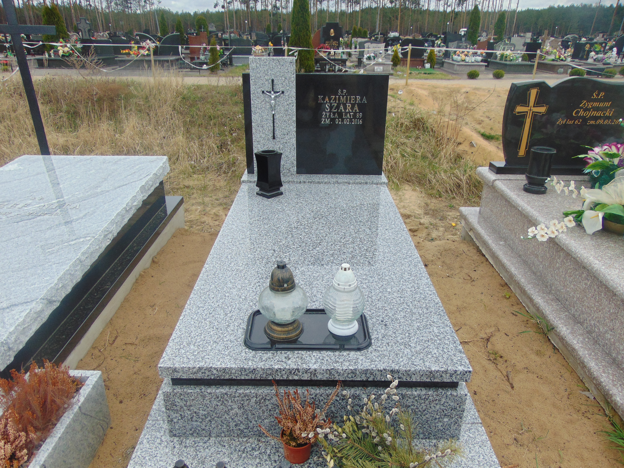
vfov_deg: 54.9
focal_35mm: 25
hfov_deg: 69.4
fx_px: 451
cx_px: 312
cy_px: 234
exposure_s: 1/500
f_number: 3
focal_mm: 4.5
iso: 80
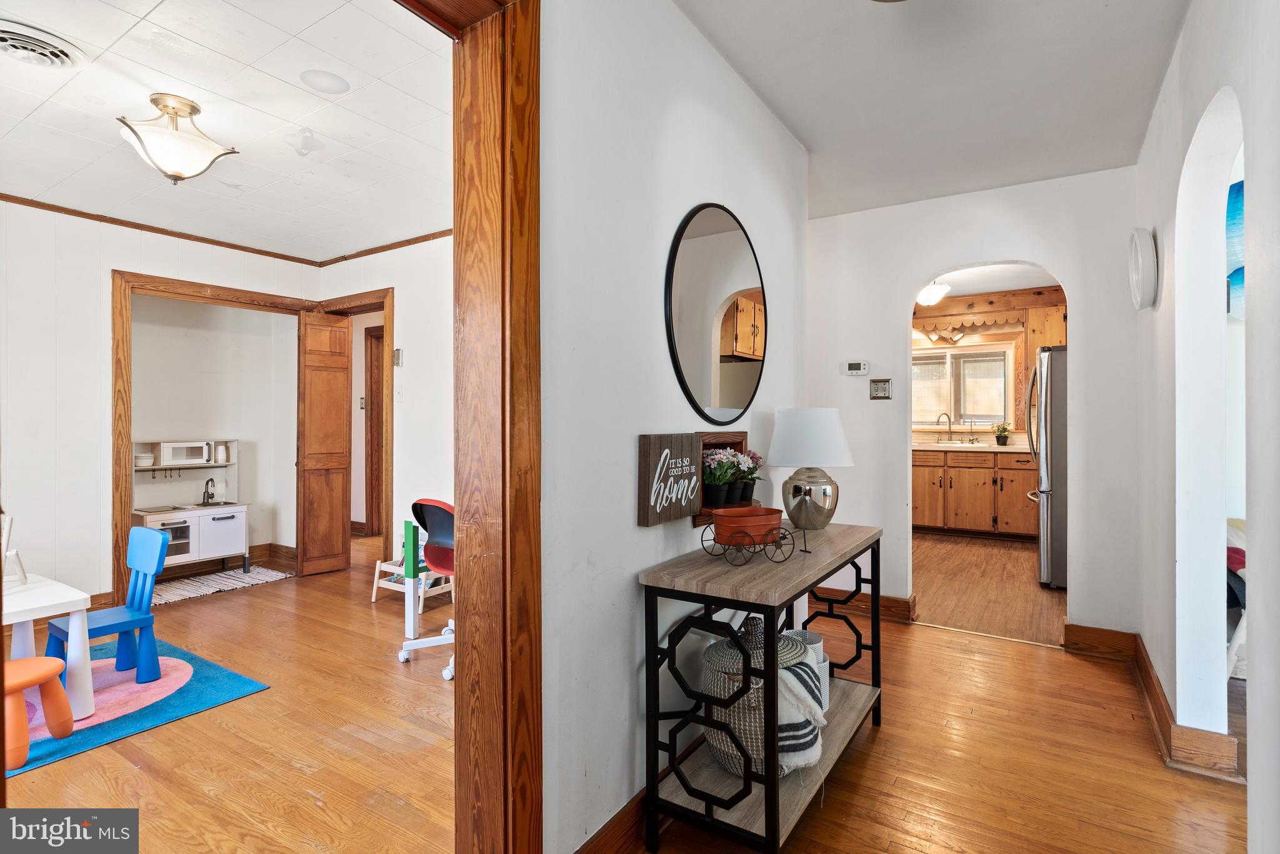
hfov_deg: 93.3
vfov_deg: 70.5
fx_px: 605
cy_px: 427
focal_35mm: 17
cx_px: 640
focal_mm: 17
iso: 400
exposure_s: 1/2.5
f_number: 6.3
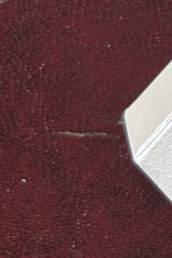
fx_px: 1160
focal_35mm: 162
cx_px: 547
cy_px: -135
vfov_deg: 12.1
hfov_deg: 7.3
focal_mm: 5.7
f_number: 1.5
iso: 40
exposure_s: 1/290
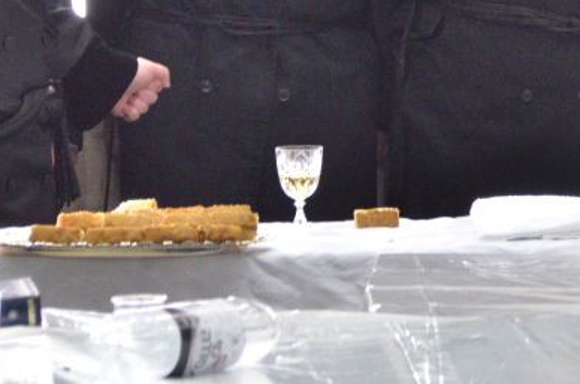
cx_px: 411
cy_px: -114
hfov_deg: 4.2
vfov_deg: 2.8
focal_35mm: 495
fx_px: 7964
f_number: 5.6
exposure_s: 1/160
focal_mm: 125
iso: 3200
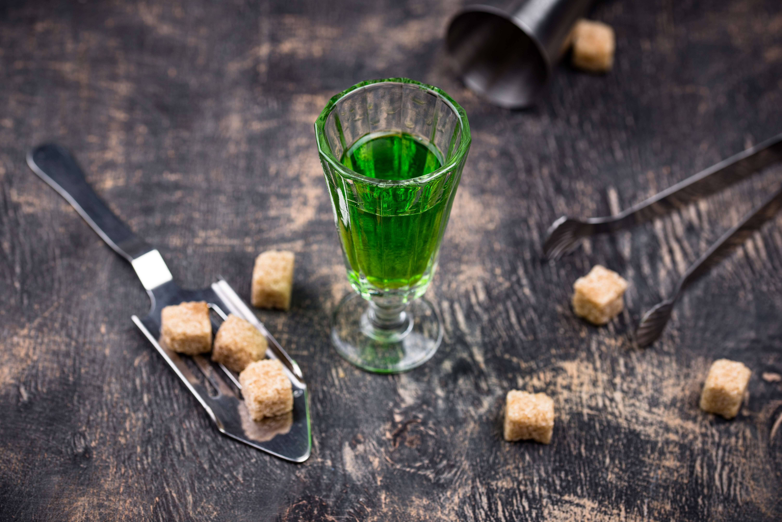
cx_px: 391
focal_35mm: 105
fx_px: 2282
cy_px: 261
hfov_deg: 19.4
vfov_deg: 13.1
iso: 100
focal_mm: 105
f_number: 8
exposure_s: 1/100
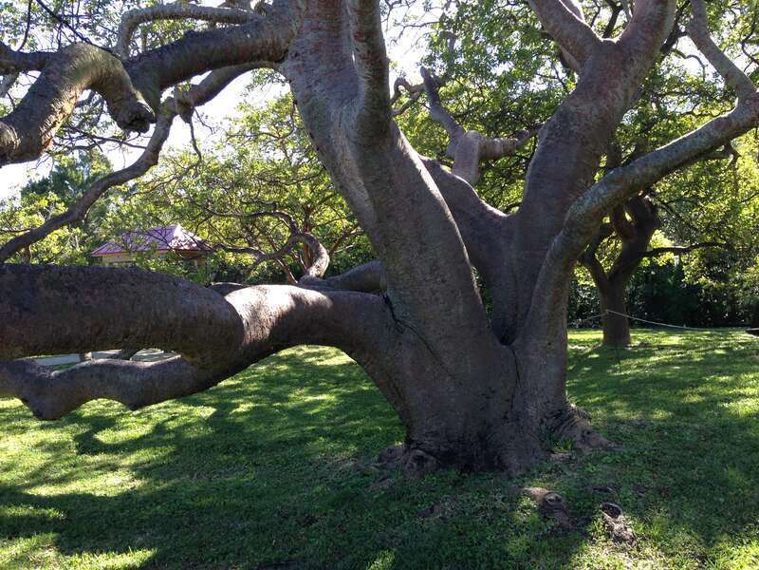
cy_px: 285
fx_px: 724
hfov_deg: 55.4
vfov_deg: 42.9
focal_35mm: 33
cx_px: 380
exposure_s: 1/186
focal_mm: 4.12
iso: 50
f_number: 2.4
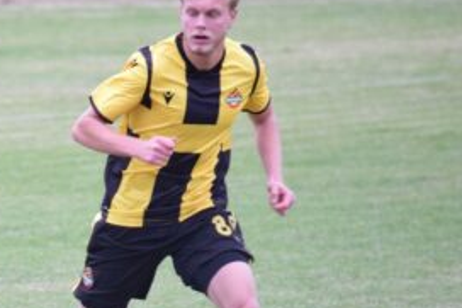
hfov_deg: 2.5
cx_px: -34
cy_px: 308
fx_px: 10696
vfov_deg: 1.6
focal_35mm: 834
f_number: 5.6
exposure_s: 1/640
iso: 3200
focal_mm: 240
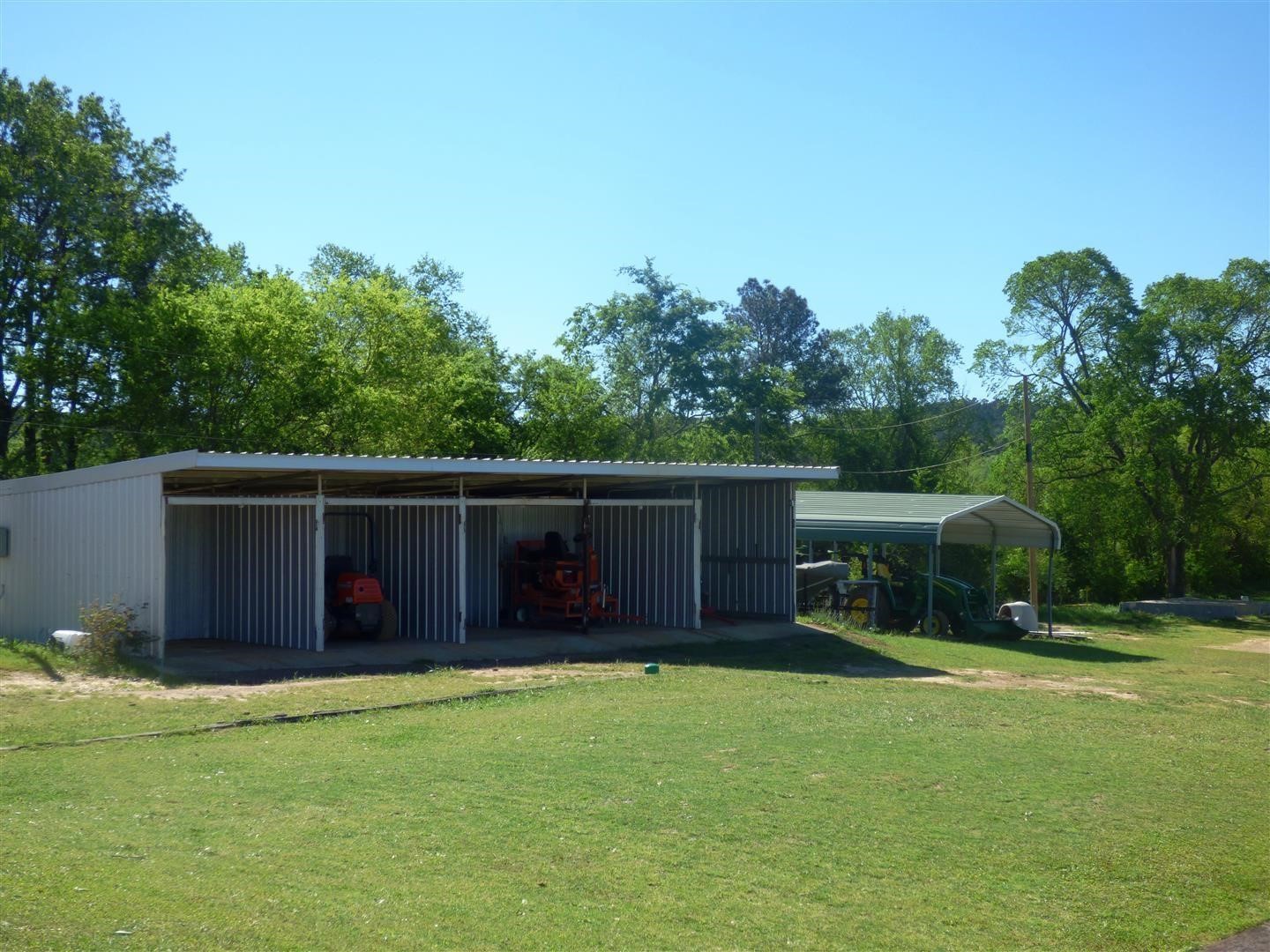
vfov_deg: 31.5
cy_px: 476
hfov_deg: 41.2
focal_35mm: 46
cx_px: 635
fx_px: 1688
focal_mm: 8.24
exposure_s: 1/800
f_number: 3.8
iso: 100
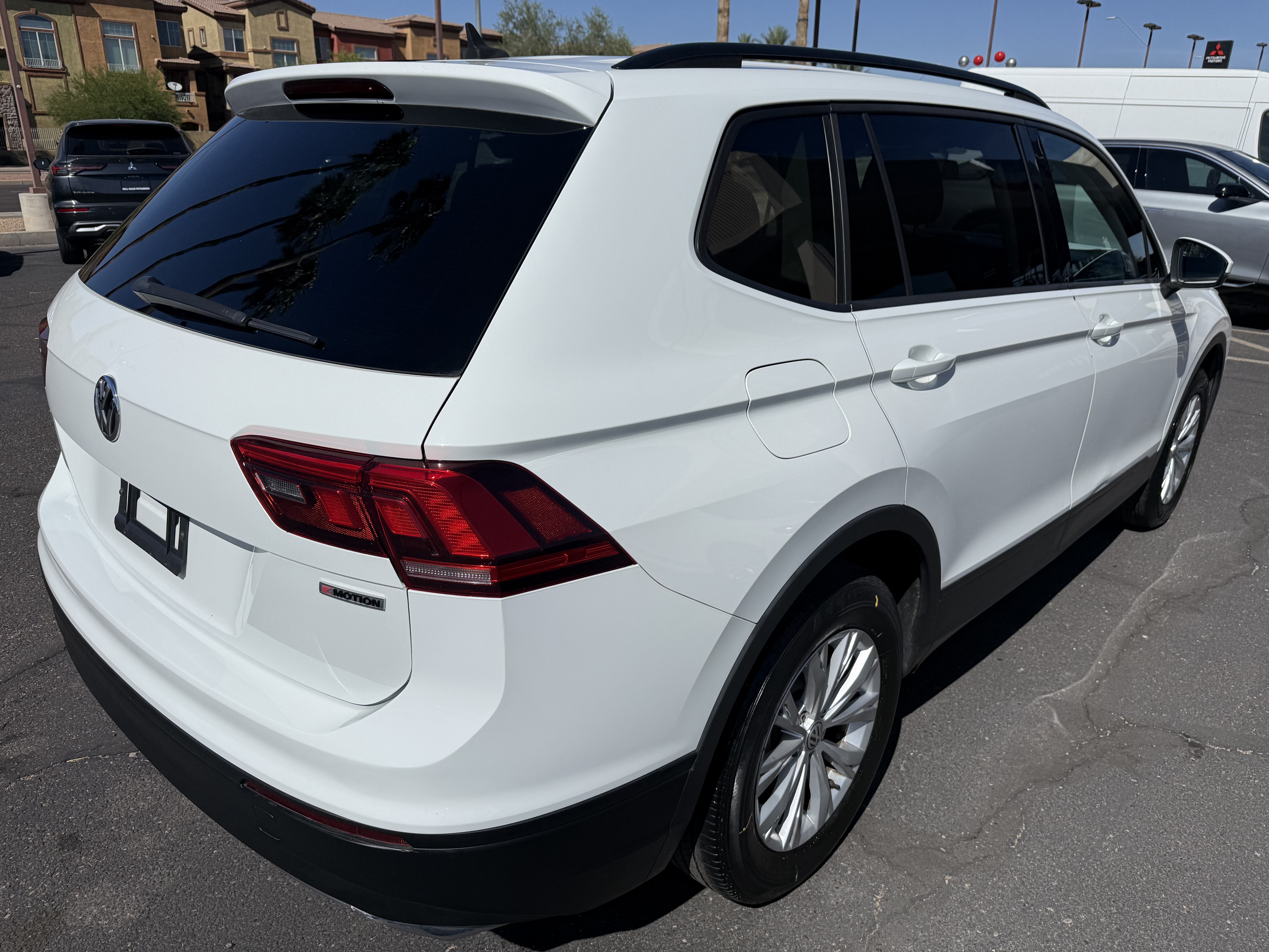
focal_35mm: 24
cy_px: 476
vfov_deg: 56.8
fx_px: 880
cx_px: 634
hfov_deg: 71.6
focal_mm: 6.76
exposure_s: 1/14286
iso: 64
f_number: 1.78
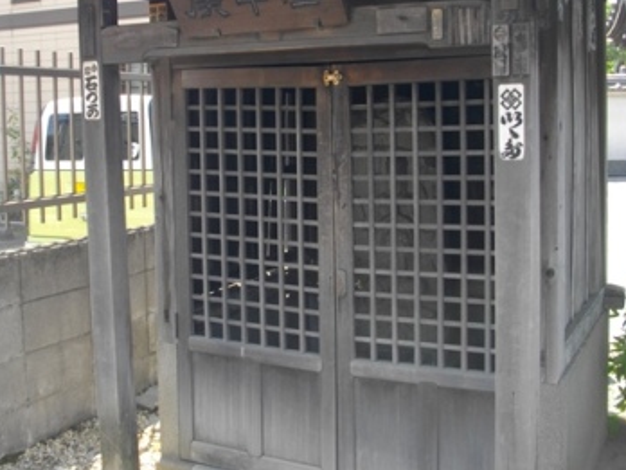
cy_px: 147
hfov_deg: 41.2
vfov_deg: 31.2
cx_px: 297
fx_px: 832
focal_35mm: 46
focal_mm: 5.7
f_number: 2.9
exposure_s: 1/200
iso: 100
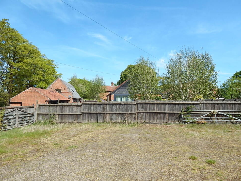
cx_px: 120
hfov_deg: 73.9
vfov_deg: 58.9
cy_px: 88
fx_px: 160
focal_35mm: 23
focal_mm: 4
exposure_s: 1/1500
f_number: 3
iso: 125
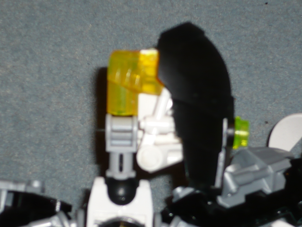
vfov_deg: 10.3
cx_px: 151
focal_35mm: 144
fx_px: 1256
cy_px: 114
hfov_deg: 13.7
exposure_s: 1/30
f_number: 5
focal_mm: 17.4
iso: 100
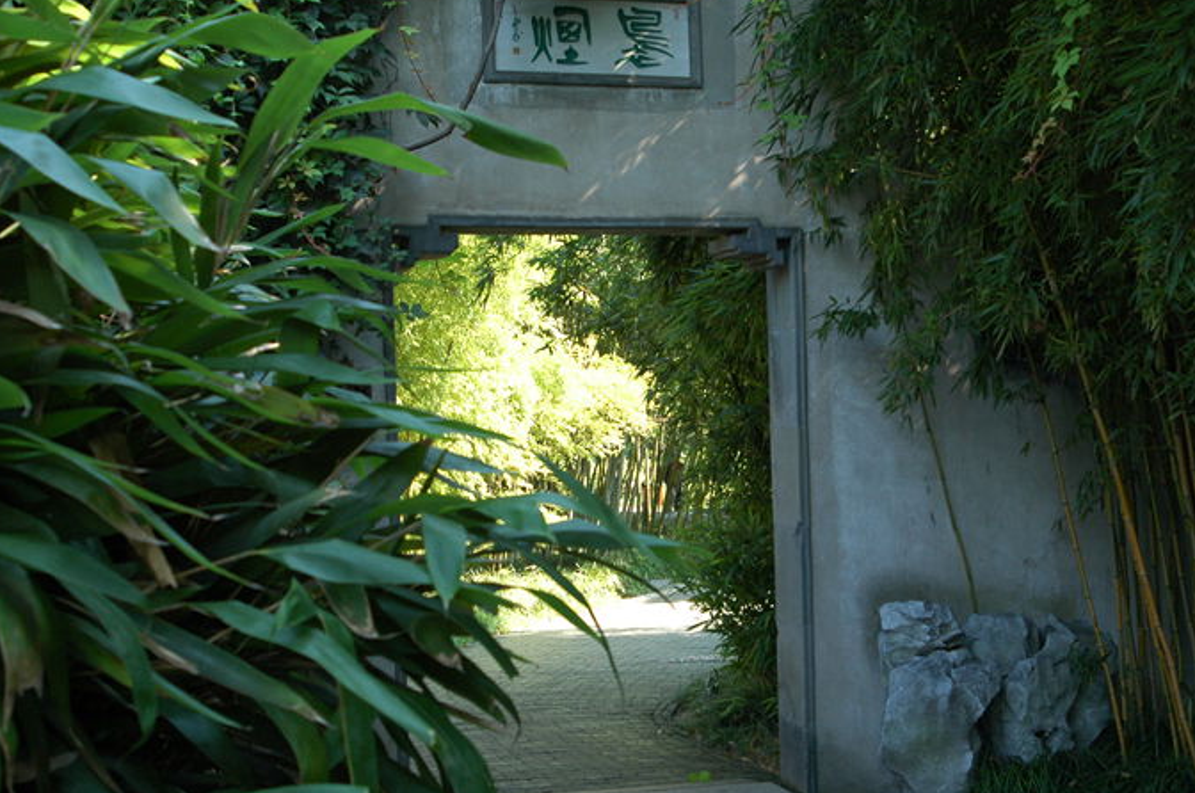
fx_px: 1657
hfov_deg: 39.6
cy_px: 445
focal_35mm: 50
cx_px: 638
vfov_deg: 26.9
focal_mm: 28
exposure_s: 1/60
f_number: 5.6
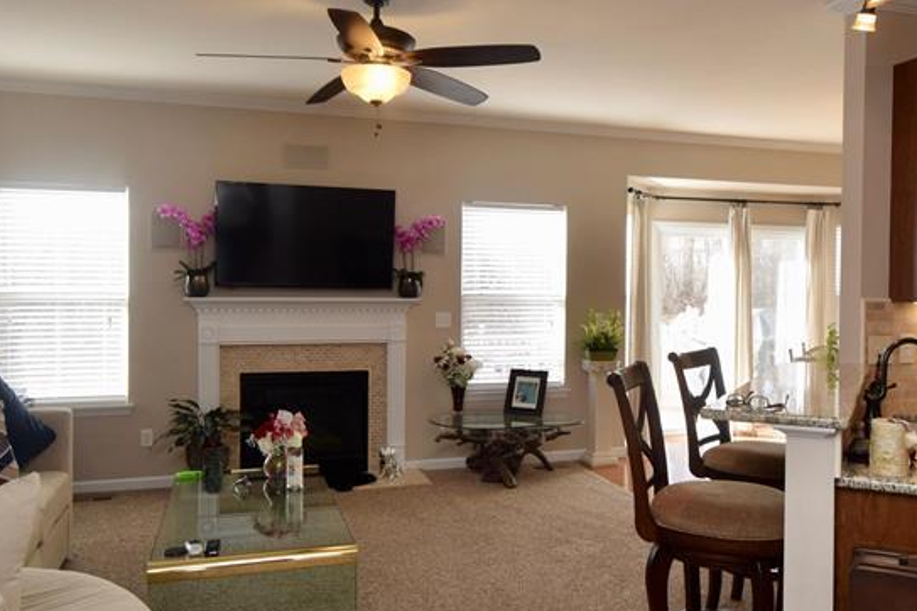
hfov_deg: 61.8
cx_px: 502
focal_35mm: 30
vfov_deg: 43.6
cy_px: 312
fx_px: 764
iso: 560
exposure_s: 1/125
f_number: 5.6
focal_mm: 10
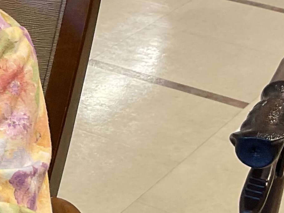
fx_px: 1059
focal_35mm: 129
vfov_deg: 11.5
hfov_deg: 13.6
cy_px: 50
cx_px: -229
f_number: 1.8
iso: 50
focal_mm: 3
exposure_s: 1/50
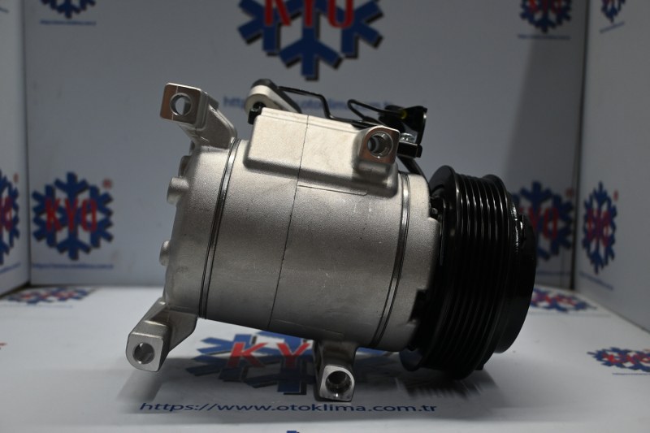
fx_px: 677
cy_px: 216
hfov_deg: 51.3
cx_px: 325
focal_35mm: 38
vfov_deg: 35.5
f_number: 4.2
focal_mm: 25
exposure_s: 1/125
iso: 640
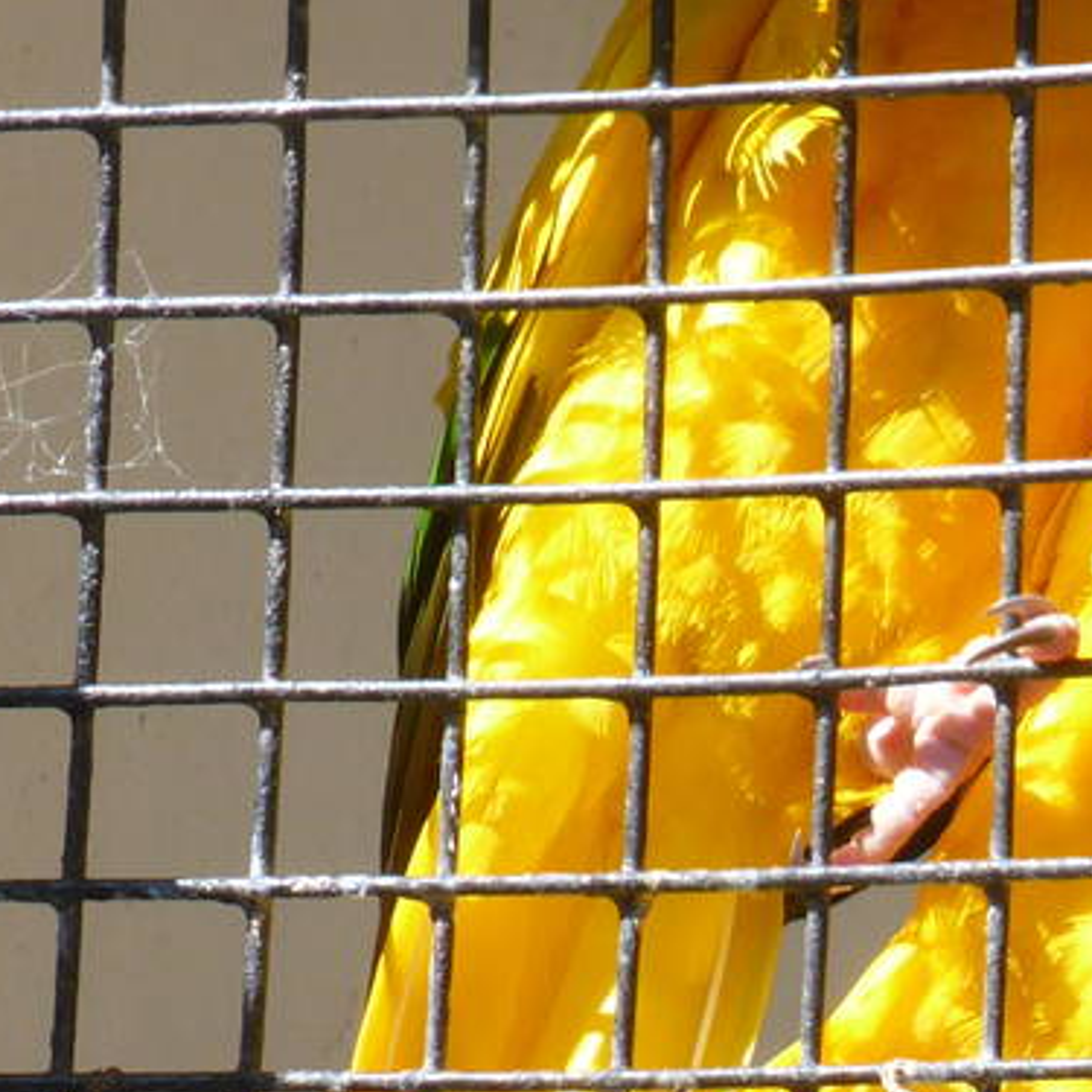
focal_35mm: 298
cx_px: 1360
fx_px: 10636
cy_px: 786
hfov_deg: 5.8
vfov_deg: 5.9
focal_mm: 14.2
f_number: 5.1
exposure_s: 1/160
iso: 100
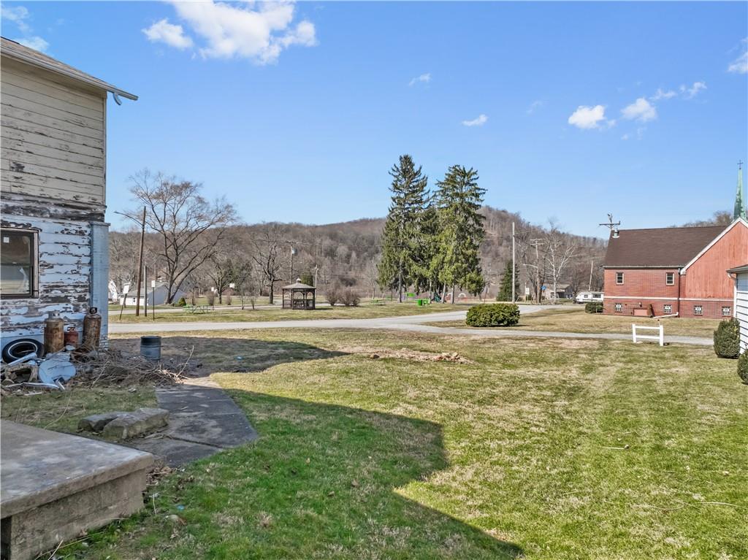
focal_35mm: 24
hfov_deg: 71.6
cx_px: 374
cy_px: 280
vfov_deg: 56.8
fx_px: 518
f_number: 2.8
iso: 100
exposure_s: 1/1600
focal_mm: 12.29
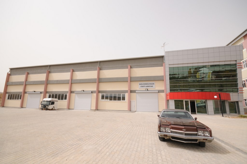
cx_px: 124
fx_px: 103
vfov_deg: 77.2
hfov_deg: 100.5
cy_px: 82
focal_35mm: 15
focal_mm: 10
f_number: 9
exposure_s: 1/320
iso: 200
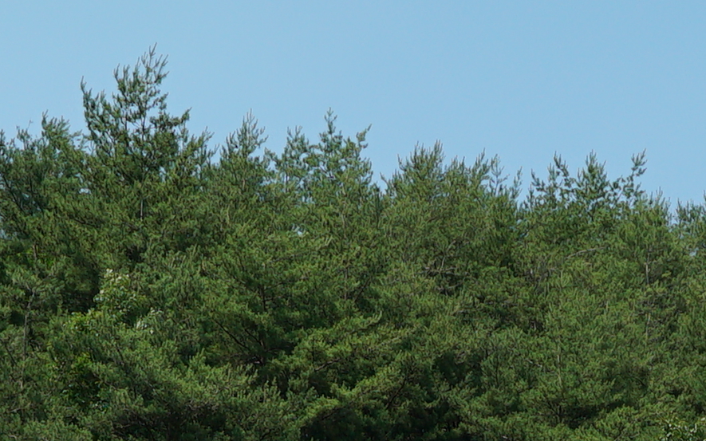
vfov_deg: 9.4
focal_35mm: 127
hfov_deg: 16.4
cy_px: 1000
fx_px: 2443
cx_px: 356
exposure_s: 1/640
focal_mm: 26
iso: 200
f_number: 7.1
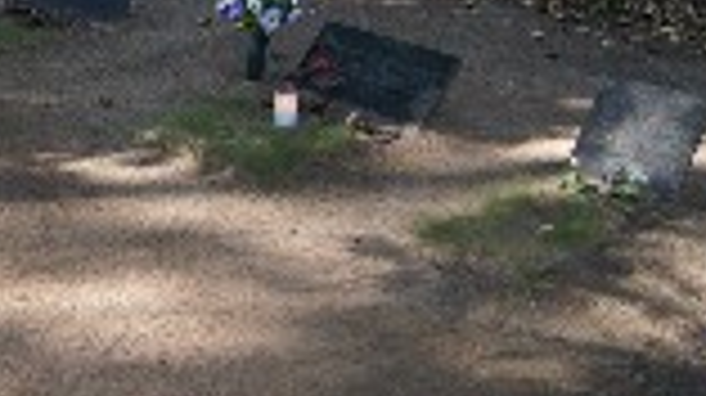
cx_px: 90
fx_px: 1347
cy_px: -9
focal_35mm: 72
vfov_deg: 16.3
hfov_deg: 28.4
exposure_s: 1/60
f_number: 3.5
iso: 100
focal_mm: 18
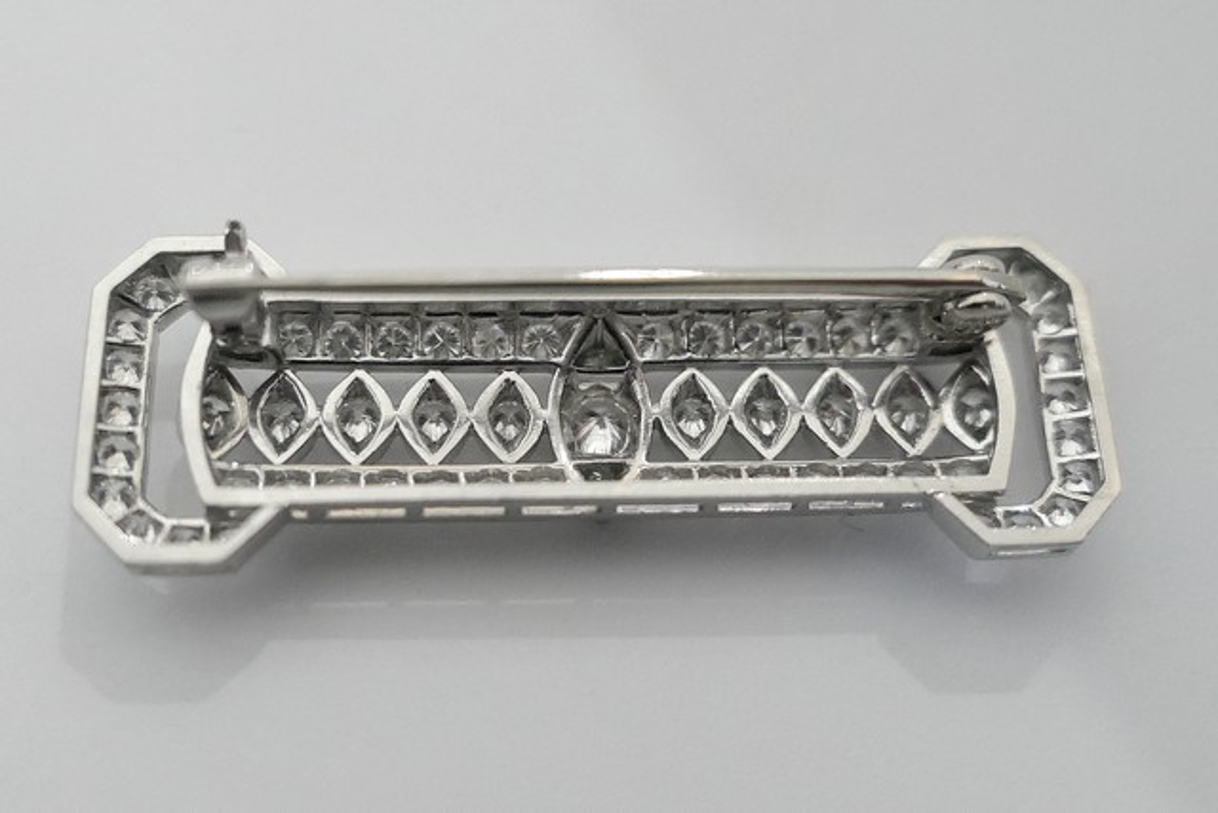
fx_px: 1421
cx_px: 609
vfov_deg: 31.9
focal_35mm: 42
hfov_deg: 46.4
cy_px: 406
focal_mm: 10.2
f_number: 2.5
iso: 1600
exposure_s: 1/125
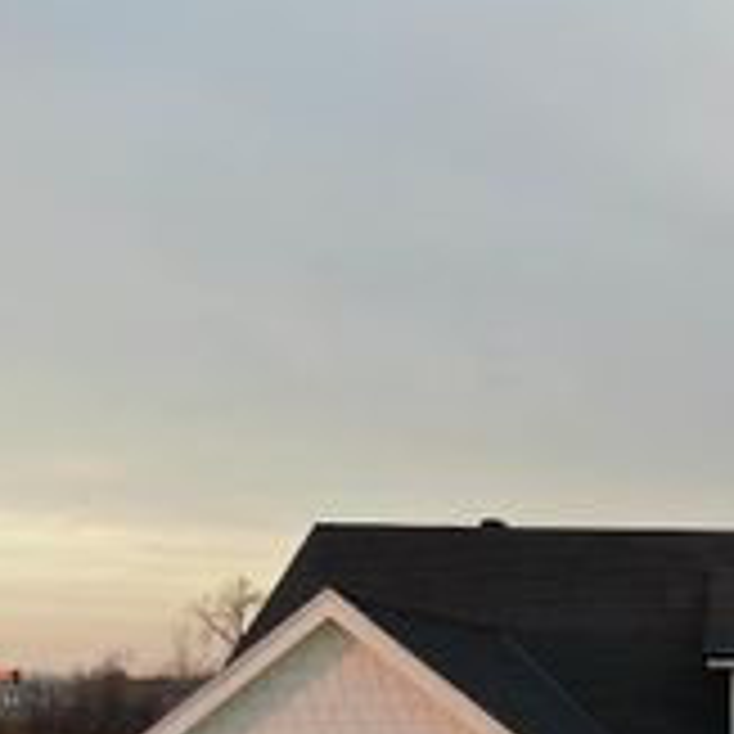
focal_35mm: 65
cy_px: 732
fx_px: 1559
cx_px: 1036
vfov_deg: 25.2
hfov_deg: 22.6
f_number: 2.8
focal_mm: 4.39
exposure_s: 1/80
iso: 100
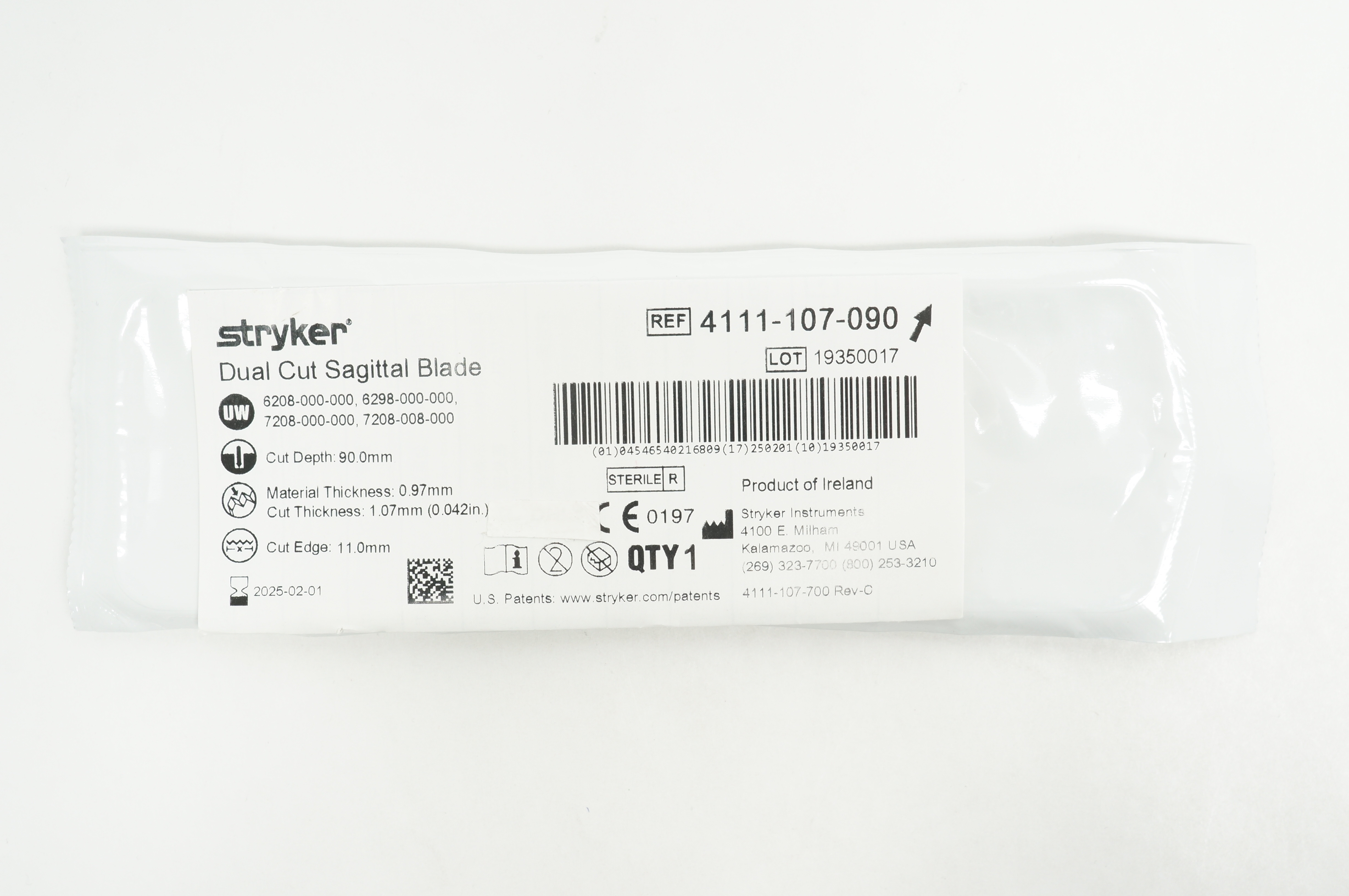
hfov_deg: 53.2
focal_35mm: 36
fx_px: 1348
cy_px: 448
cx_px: 674
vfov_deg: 36.8
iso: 400
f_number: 8
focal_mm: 24
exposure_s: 1/15
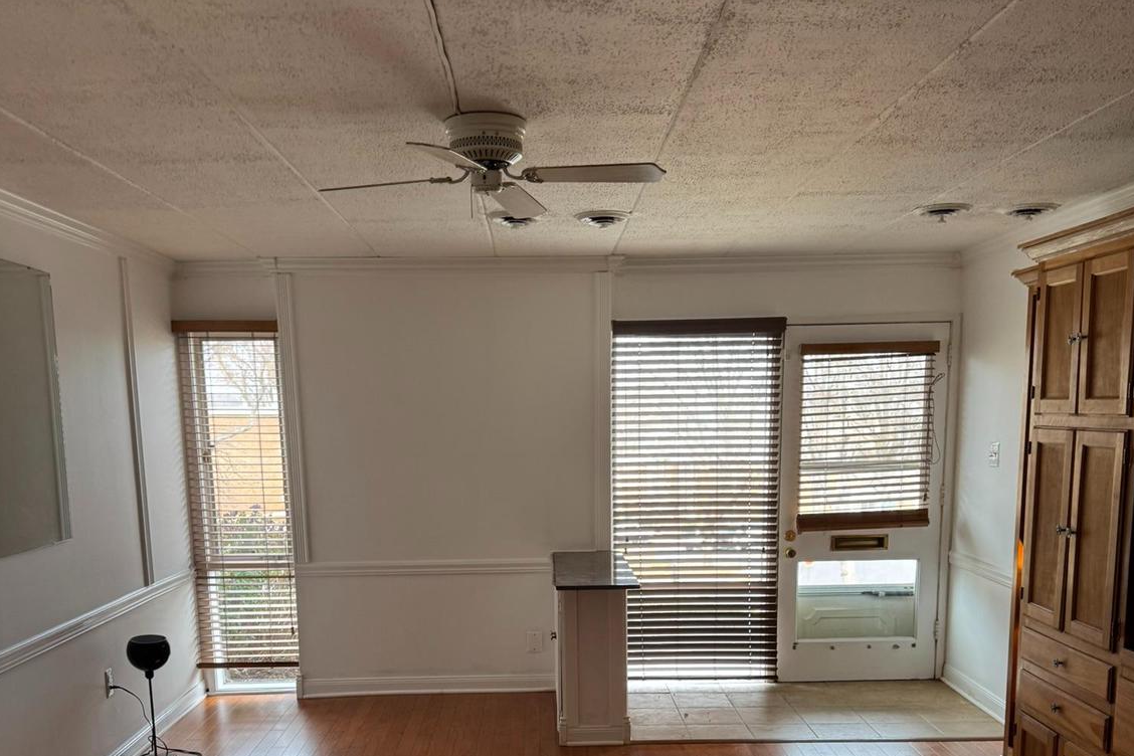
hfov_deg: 55.8
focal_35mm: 34
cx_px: 574
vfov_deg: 37.7
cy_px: 586
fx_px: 1071
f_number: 1.78
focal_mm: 6.76
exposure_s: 1/121
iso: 160
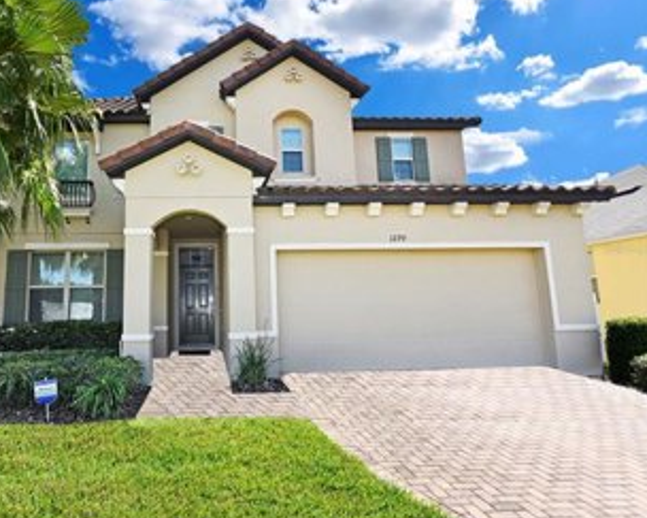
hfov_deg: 75.7
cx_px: 226
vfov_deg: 65.5
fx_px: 402
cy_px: 249
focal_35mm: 21
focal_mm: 17
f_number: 9
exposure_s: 1/200
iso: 100
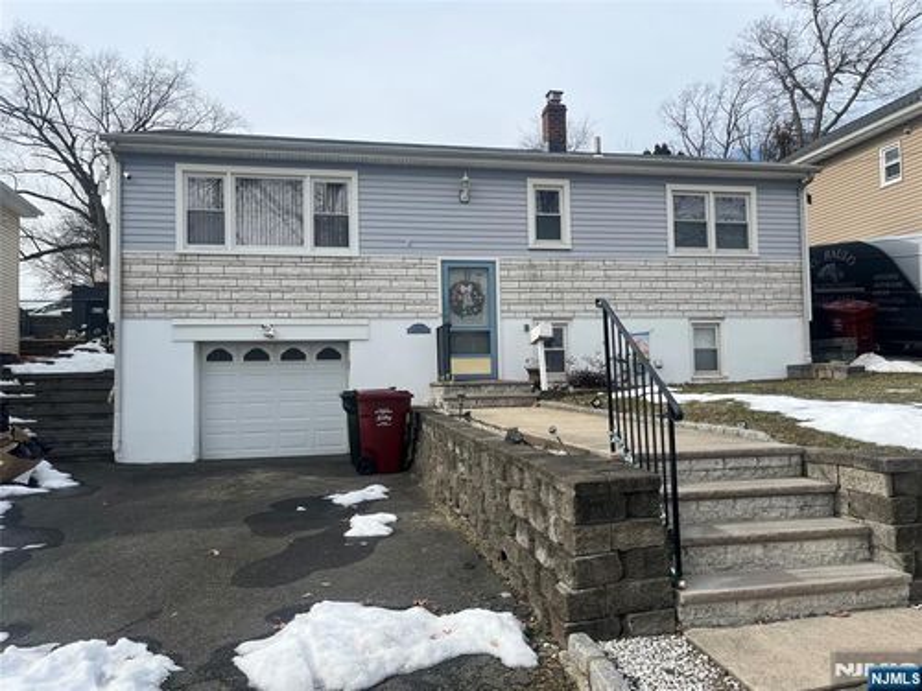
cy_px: 346
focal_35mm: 26
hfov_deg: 67.3
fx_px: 693
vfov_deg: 53.1
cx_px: 461
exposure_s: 1/3623
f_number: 1.6
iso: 50
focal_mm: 5.1
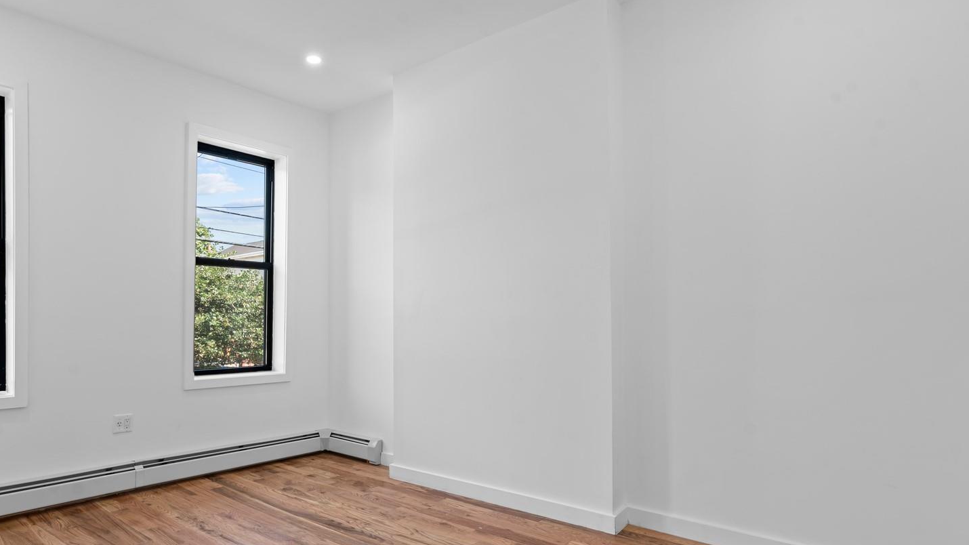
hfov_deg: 83.2
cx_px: 406
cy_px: 325
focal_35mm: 21
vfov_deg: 53.2
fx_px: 540
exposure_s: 1/4
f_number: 10
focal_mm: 14
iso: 160
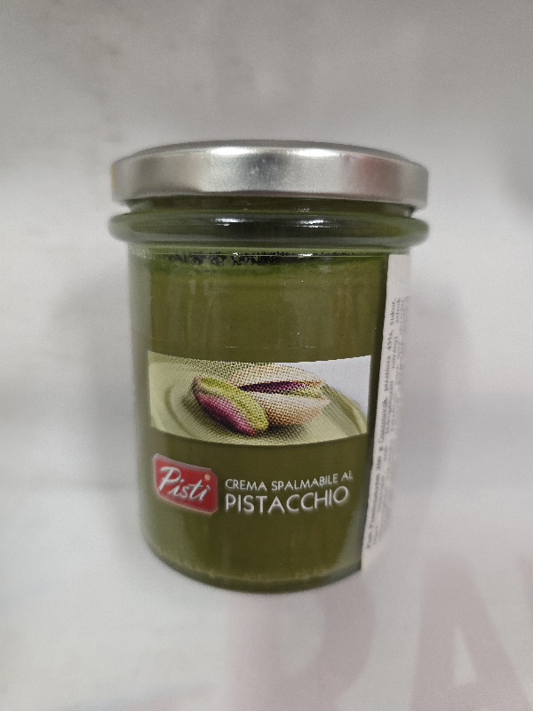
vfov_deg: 73.9
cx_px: 266
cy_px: 356
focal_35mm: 23
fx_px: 472
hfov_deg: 58.9
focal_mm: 6.3
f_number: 1.7
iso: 500
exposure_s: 1/101
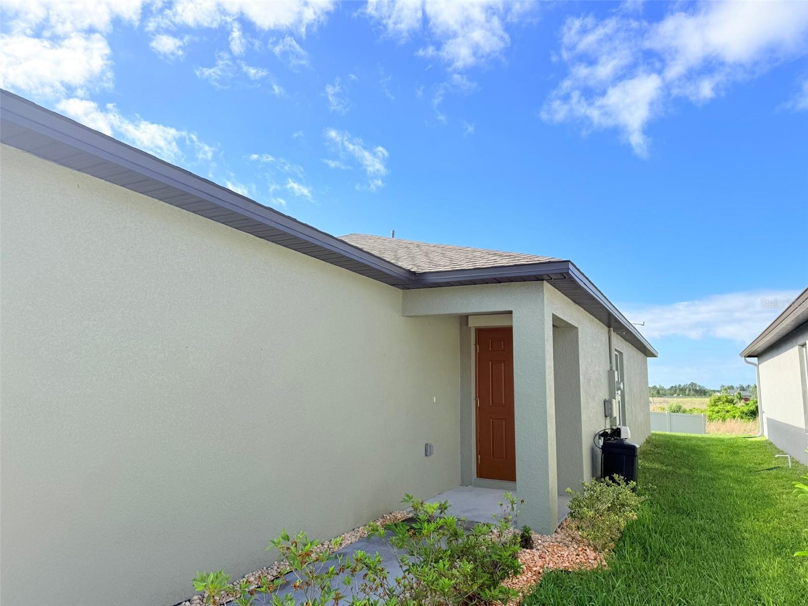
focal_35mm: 24
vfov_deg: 56.8
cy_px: 303
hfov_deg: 71.6
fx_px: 560
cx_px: 404
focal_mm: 6.76
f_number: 1.78
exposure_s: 1/3584
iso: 80
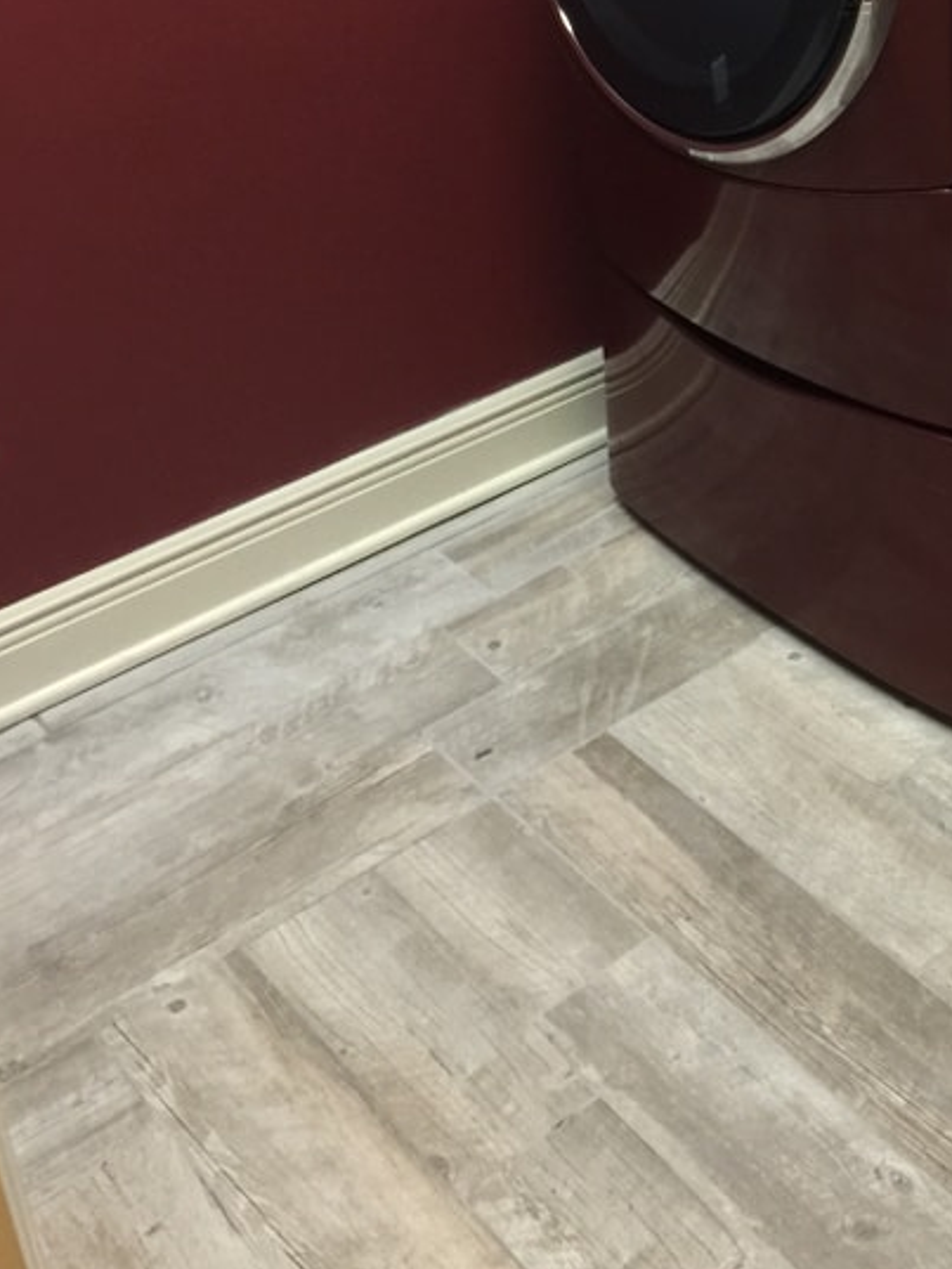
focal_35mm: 54
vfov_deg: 34.0
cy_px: 184
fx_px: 1979
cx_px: 867
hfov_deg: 26.1
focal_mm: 4.15
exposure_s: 1/10
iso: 100
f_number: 2.2
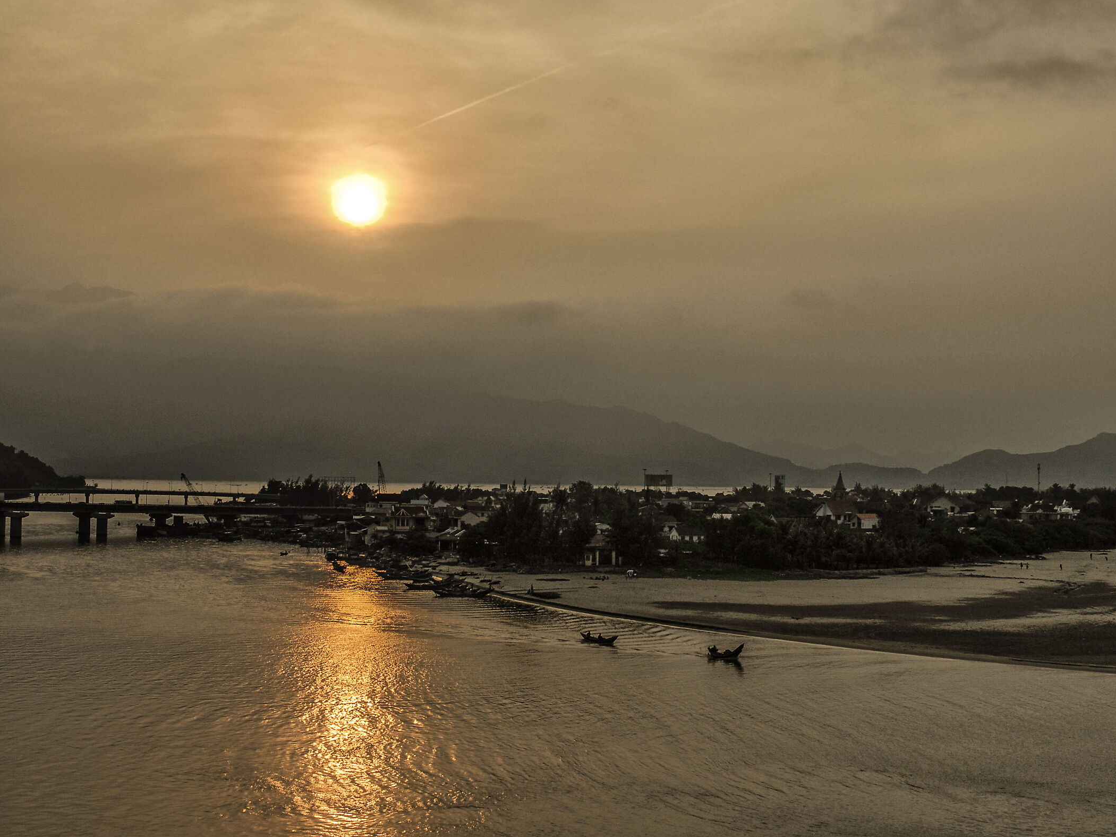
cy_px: 426
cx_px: 603
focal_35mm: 45
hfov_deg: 42.4
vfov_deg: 32.5
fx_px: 1436
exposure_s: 1/320
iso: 200
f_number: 9
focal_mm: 27
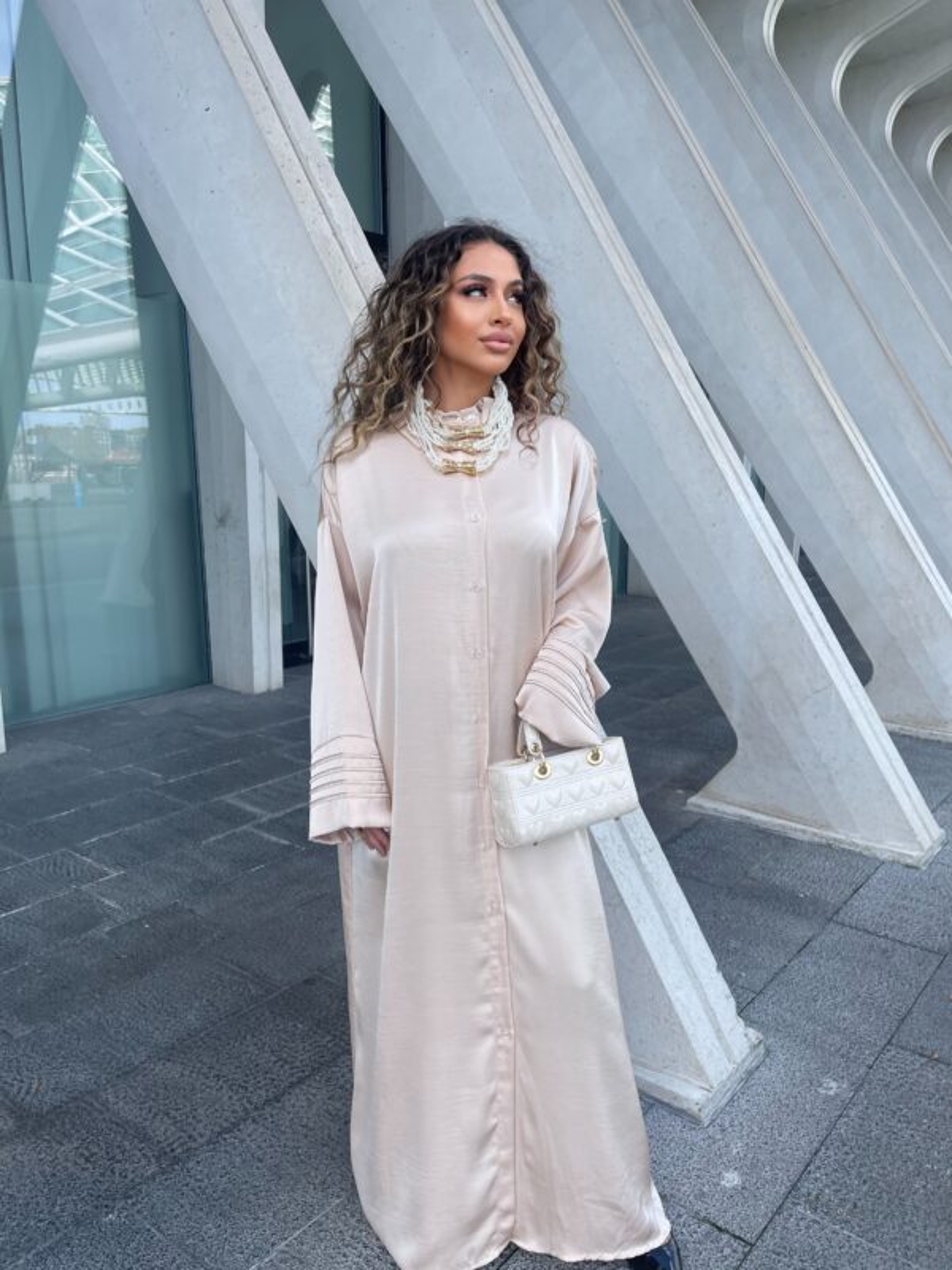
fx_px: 917
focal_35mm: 25
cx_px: 476
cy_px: 635
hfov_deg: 54.9
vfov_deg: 69.4
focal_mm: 5.1
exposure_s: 1/901
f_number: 1.6
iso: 32
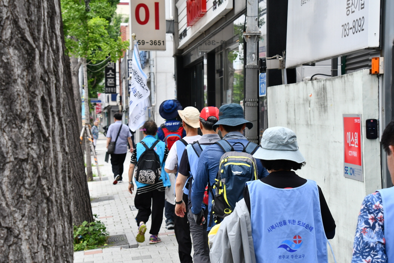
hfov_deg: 26.0
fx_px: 854
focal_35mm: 78
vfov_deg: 17.5
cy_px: 132
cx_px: 197
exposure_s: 1/500
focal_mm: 52
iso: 800
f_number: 9
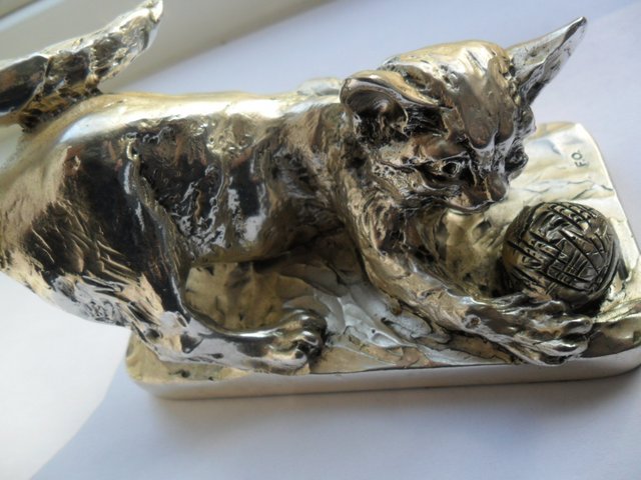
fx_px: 500
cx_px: 320
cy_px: 240
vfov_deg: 51.4
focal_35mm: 27
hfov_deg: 65.3
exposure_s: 1/90
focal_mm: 4.9
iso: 100
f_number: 3.5
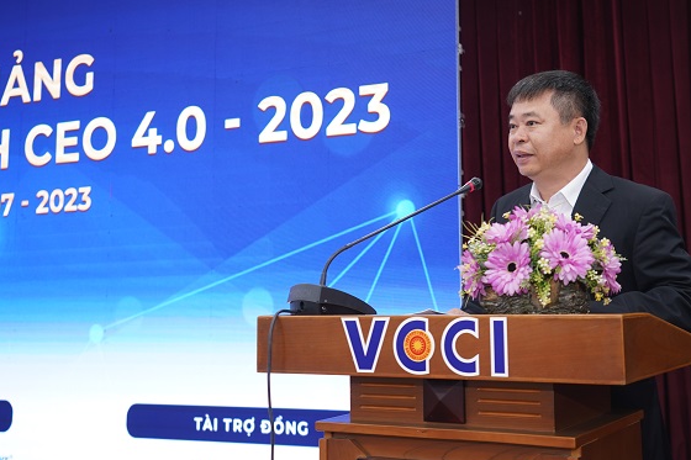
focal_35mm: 50
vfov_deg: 26.9
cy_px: 191
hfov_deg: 39.4
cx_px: 413
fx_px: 959
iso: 400
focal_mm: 35
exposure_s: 1/100
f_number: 5.6
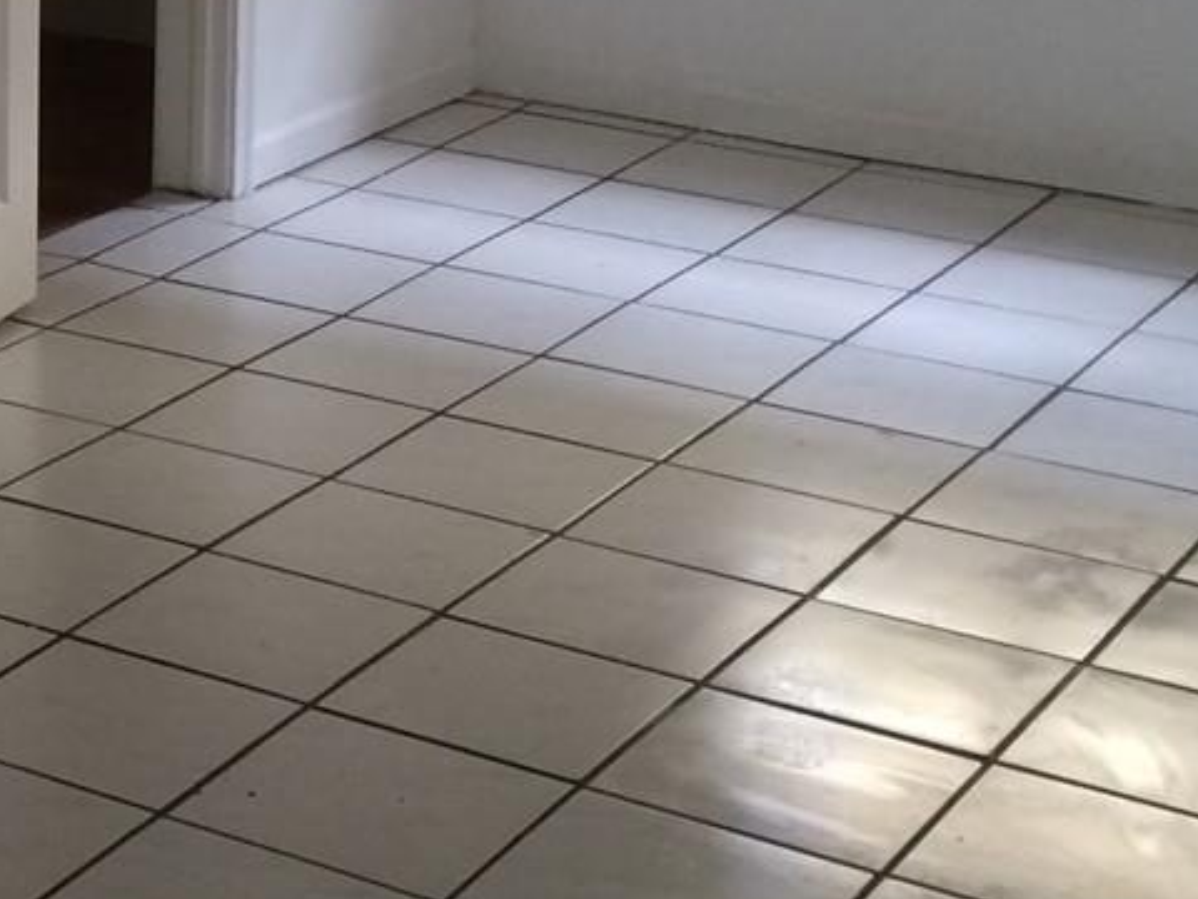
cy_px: 67
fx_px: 3461
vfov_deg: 14.6
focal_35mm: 100
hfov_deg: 18.7
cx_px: -175
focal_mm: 4.12
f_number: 2.2
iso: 125
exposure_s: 1/30
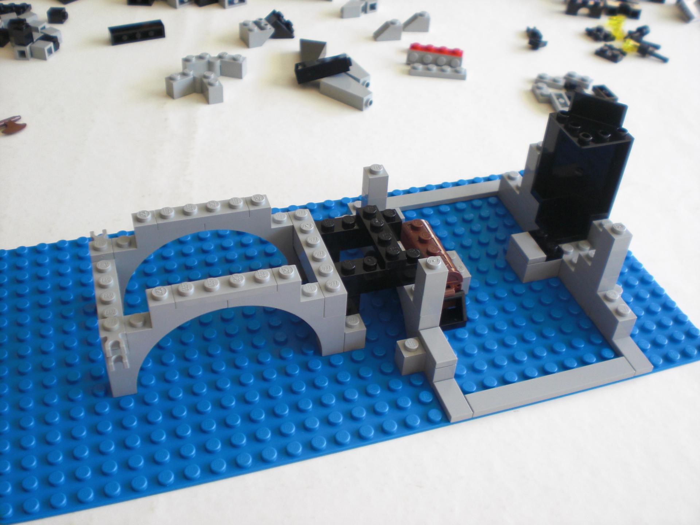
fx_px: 768
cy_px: 262
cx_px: 350
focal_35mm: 38
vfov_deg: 37.7
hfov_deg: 49.0
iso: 100
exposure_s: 1/50
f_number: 3.1
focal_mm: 6.3
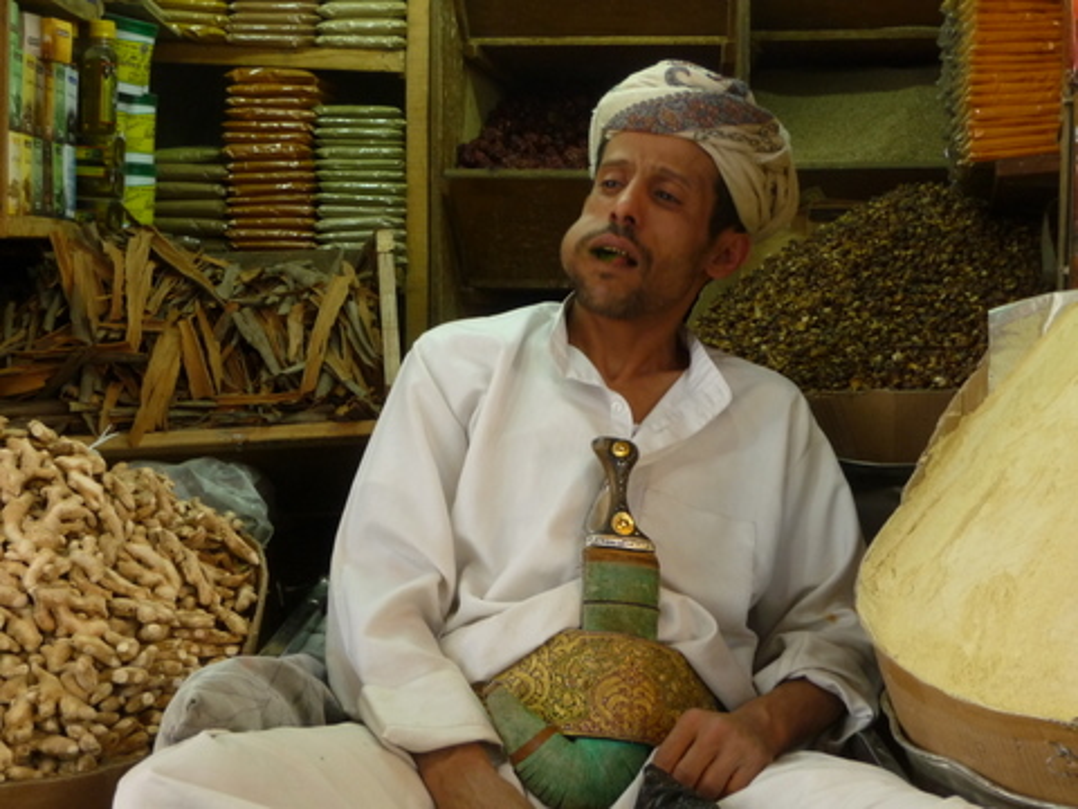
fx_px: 1806
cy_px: 404
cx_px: 539
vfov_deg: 25.2
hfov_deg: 33.2
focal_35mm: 58
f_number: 4.4
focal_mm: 9.8
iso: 250
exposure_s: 1/40
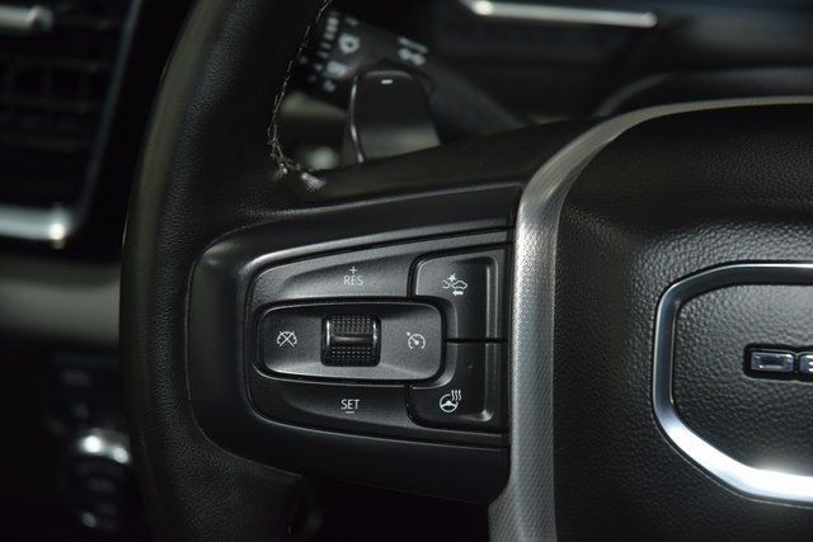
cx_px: 406
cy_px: 271
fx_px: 2372
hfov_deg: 19.5
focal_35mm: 105
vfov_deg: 13.0
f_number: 4.5
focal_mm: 70
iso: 1000
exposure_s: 1/25
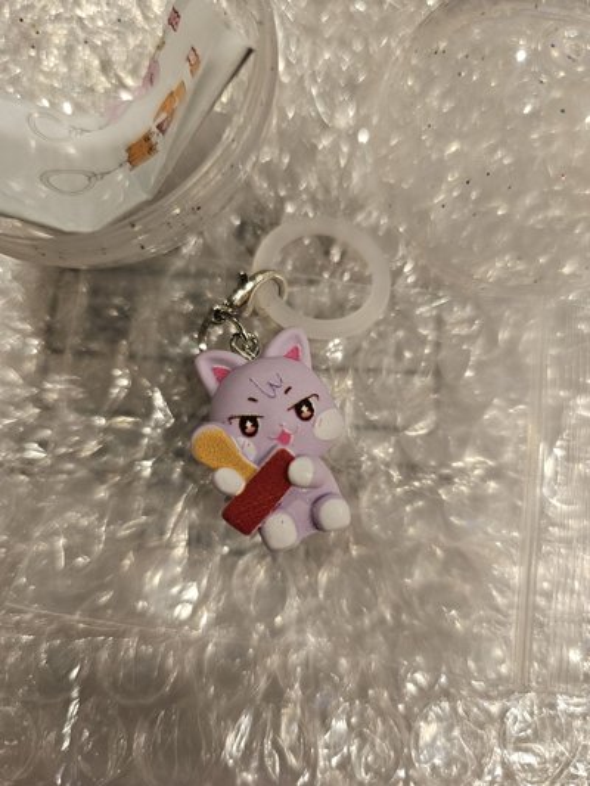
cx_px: 295
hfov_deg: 58.9
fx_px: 522
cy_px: 393
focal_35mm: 23
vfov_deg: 73.9
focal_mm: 6.3
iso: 250
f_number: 1.7
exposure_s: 1/120
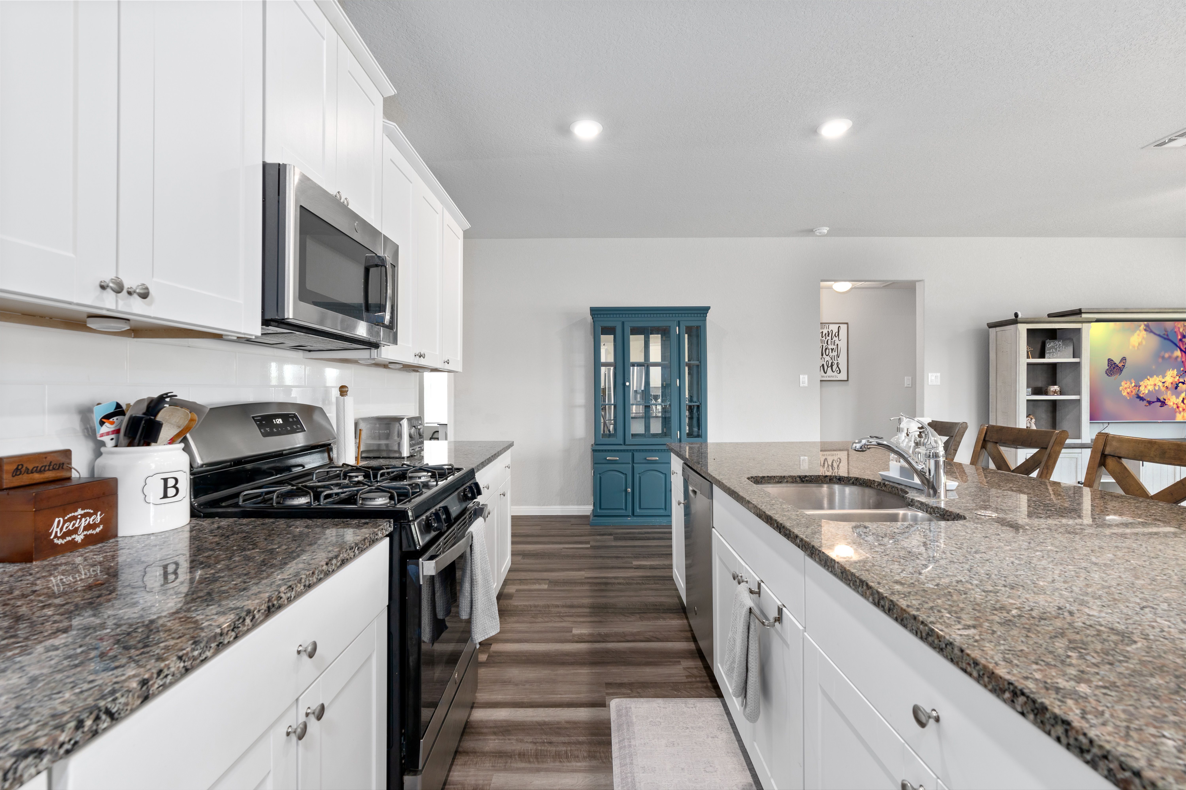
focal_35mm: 16
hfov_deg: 96.7
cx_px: 593
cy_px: 395
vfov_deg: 73.7
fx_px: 527
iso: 320
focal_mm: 16
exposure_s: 1/1.25
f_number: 8
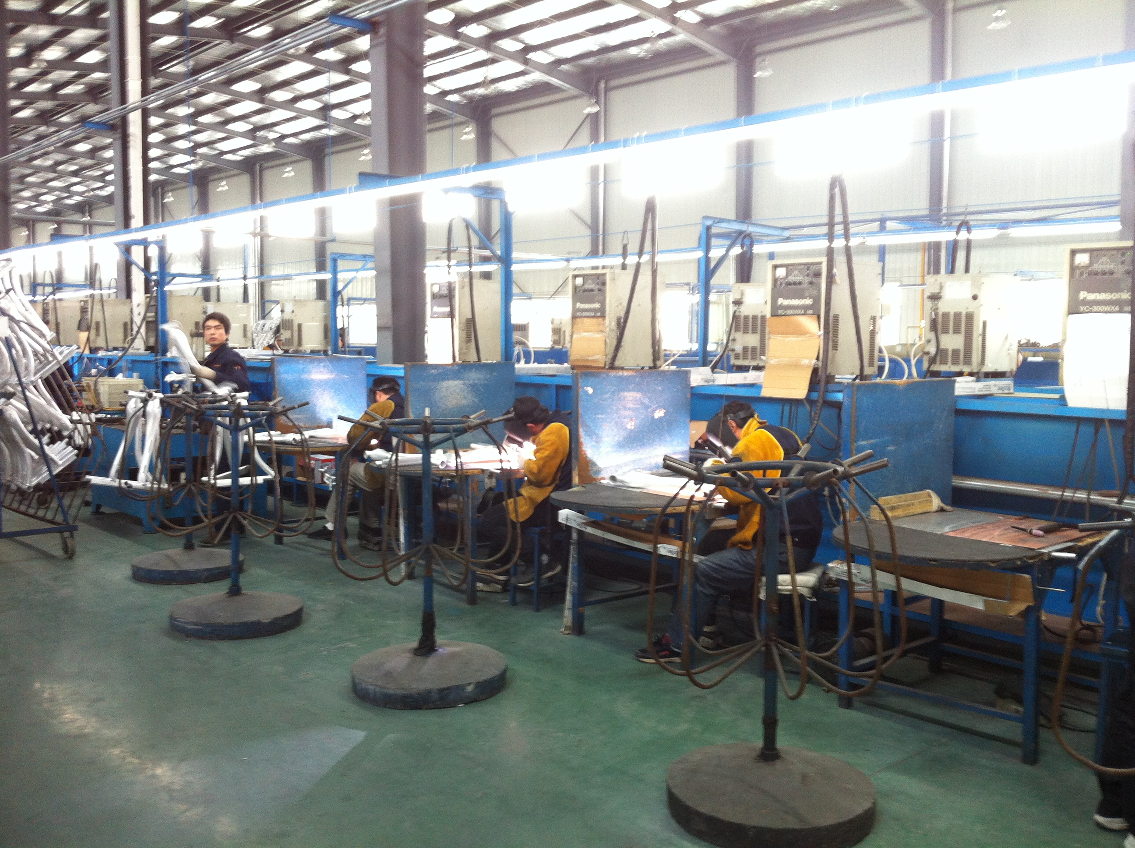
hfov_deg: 52.7
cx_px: 568
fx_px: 1146
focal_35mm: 35
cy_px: 424
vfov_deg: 40.6
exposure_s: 1/15
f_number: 2.8
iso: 125
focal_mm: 3.85
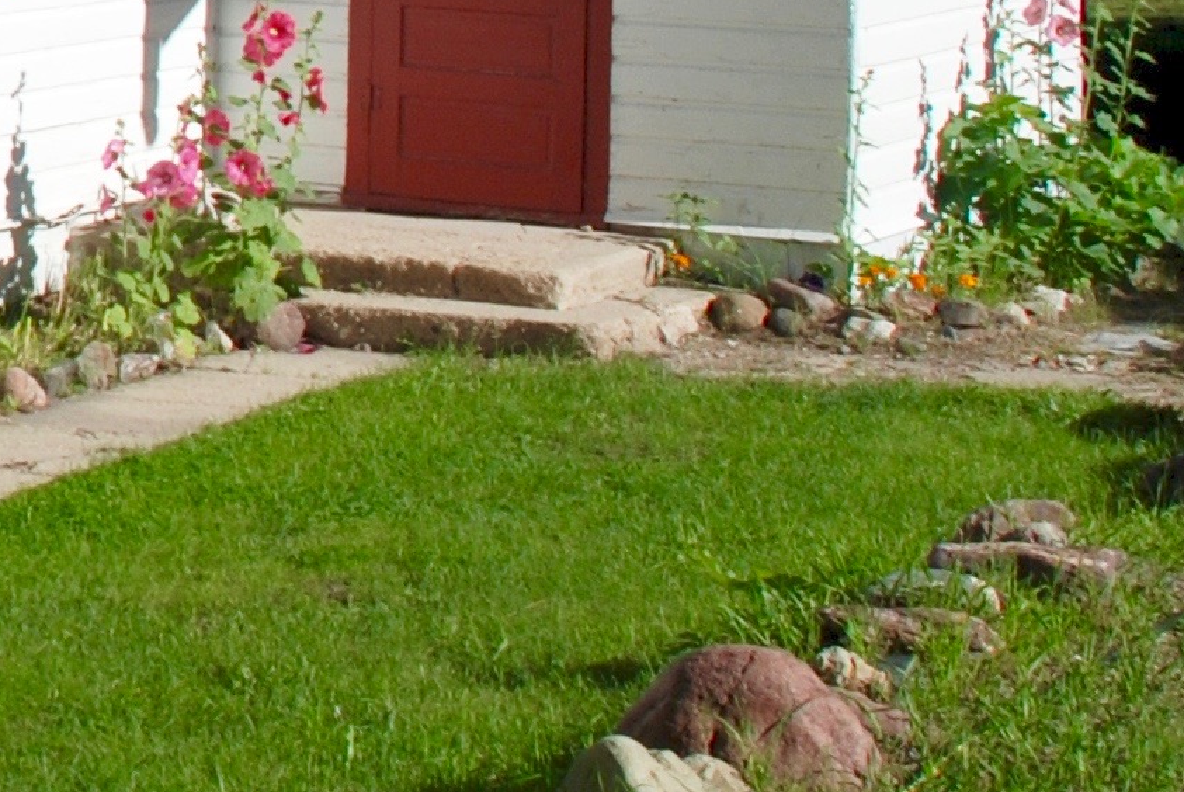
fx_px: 4082
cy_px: -197
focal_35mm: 124
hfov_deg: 14.8
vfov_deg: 10.9
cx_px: -816
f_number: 9
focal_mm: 18
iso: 100
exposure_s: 1/320
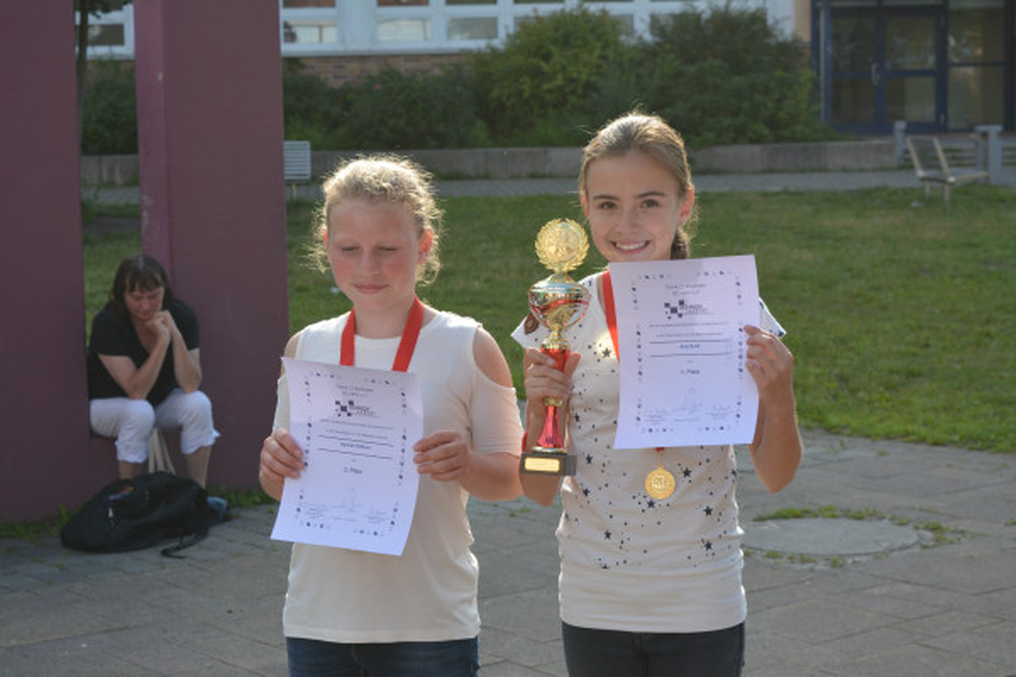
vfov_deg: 17.5
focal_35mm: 78
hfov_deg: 26.0
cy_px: 338
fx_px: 2201
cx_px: 508
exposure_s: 1/250
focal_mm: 52
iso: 200
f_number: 8
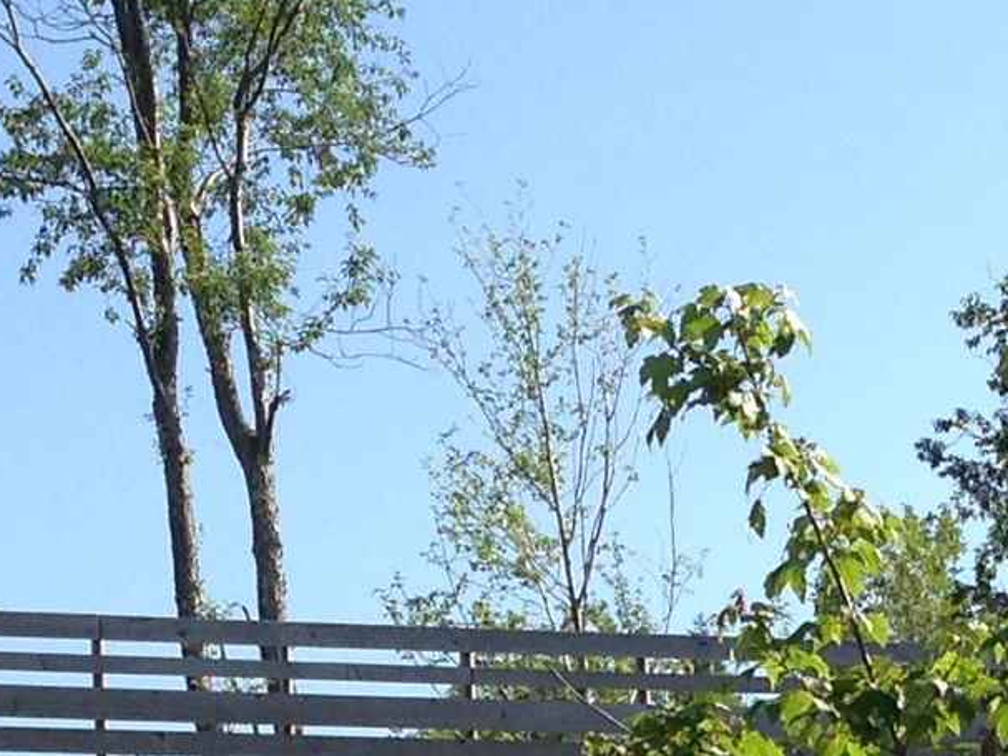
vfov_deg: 8.5
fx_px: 4862
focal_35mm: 167
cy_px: 1422
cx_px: 747
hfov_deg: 11.8
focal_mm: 4.13
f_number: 2.4
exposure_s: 1/903
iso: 50
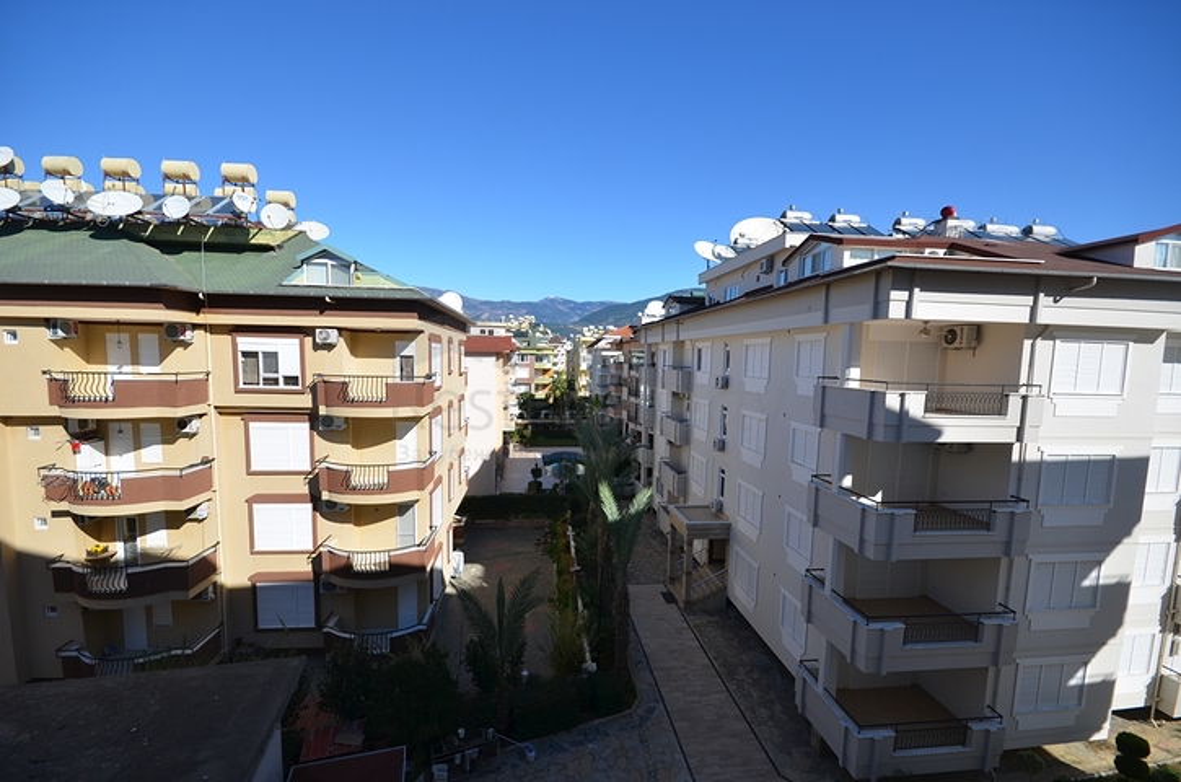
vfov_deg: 77.1
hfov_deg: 100.5
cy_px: 391
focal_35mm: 15
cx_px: 590
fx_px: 491
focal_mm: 10
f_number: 8
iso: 100
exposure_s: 1/250
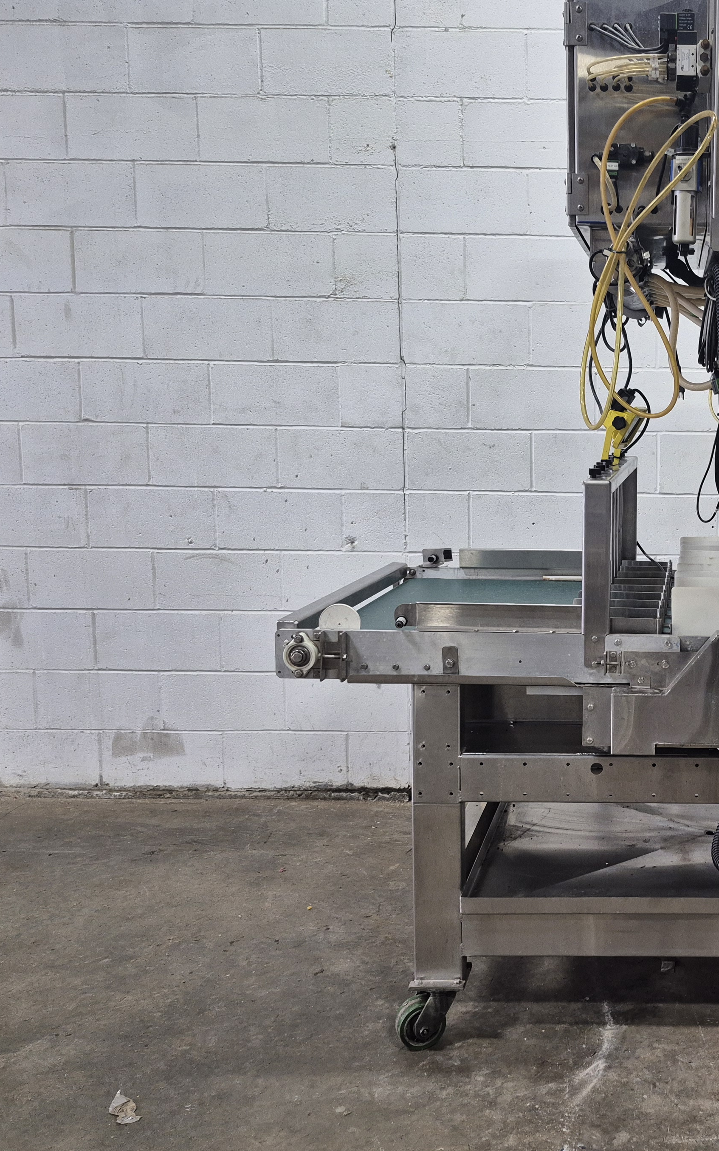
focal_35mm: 36
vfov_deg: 54.0
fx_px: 1129
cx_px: 695
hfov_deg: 32.8
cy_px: 535
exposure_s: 1/120
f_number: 1.8
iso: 200
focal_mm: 5.4
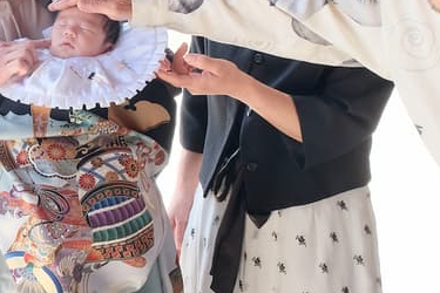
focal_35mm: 96
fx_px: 1173
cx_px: -33
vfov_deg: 14.3
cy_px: 154
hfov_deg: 20.3
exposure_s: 1/100
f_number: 7.1
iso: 800
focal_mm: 16.5
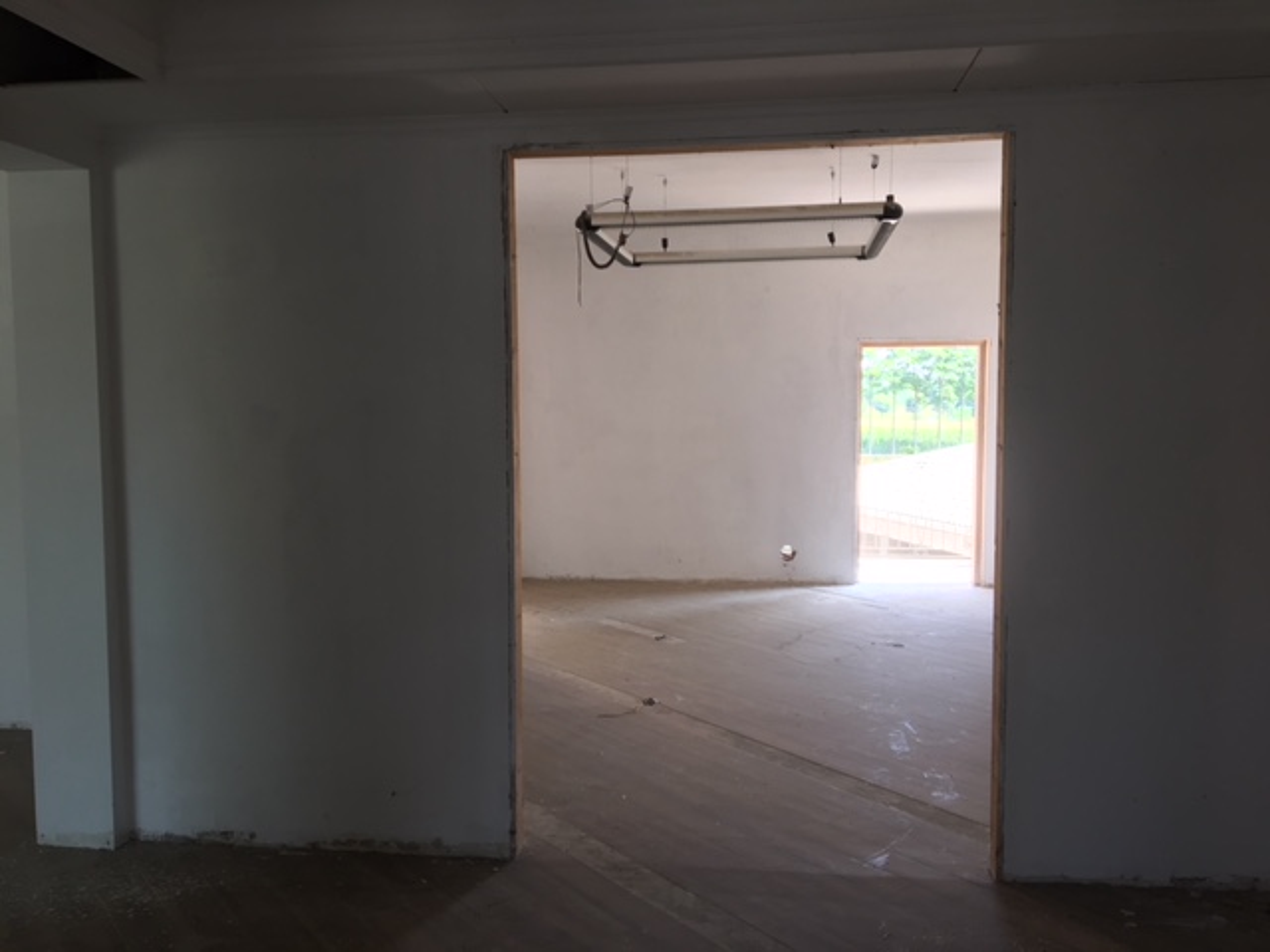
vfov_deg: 48.2
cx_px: 635
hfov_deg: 61.7
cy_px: 476
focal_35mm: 29
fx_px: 1064
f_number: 2.2
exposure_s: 1/50
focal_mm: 4.15
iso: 25
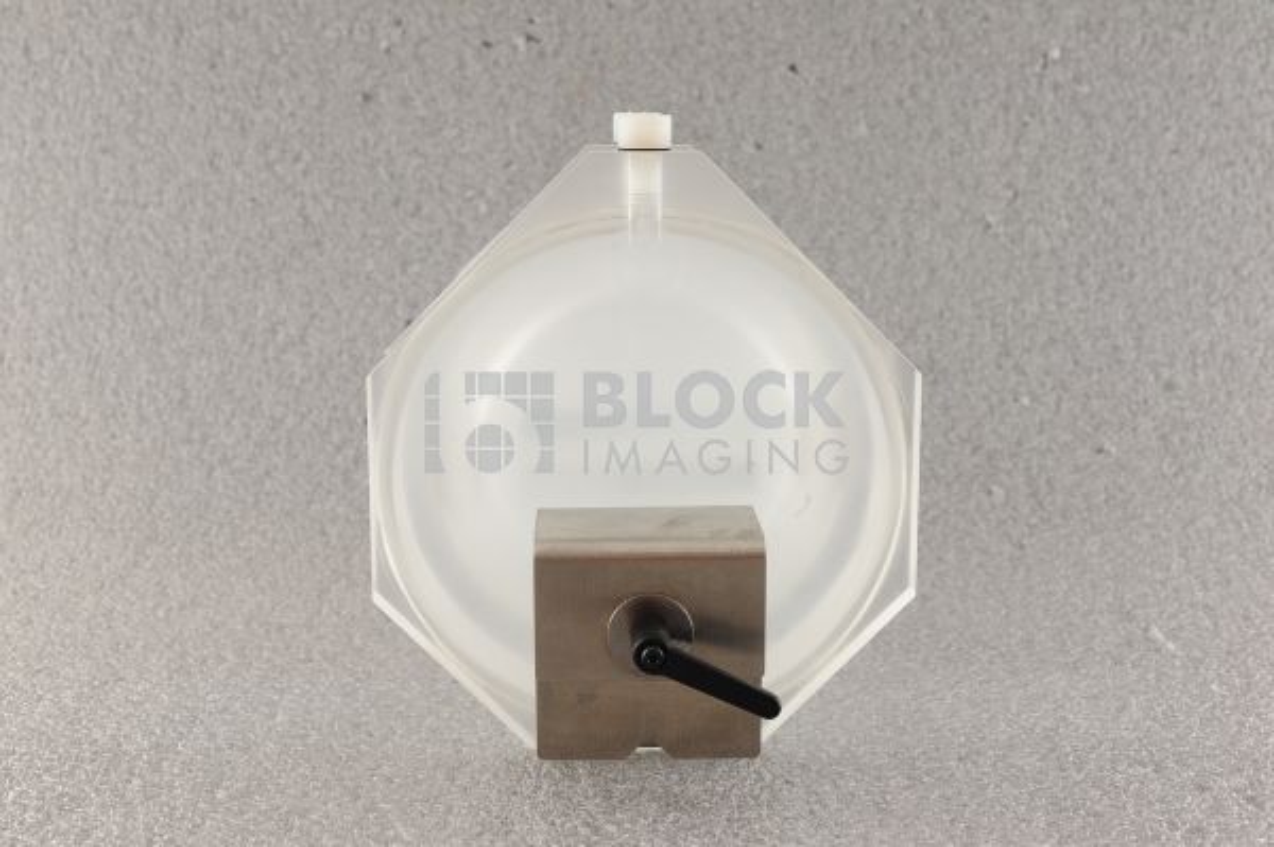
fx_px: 1768
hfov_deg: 39.6
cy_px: 424
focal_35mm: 50
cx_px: 637
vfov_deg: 26.9
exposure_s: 1/125
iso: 1600
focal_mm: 50
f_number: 11
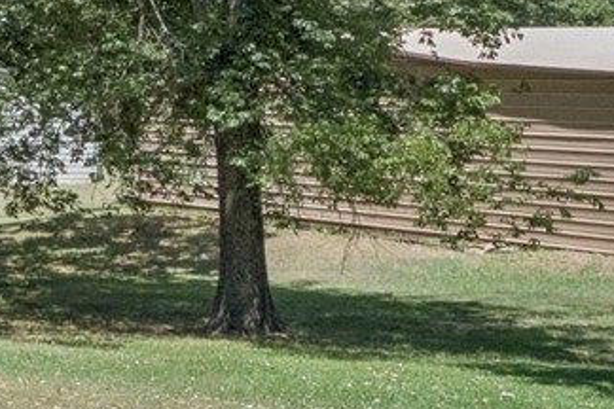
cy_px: 188
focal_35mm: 88
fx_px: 1501
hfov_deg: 13.7
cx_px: -963
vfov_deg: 15.5
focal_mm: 14
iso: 1250
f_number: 10
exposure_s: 1/1250
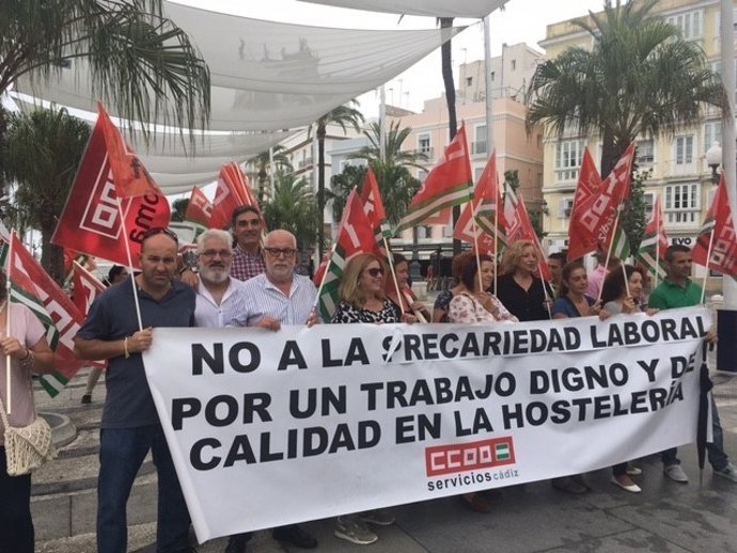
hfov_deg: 61.6
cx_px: 368
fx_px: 618
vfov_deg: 48.3
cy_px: 276
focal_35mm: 29
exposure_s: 1/519
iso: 25
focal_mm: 4.15
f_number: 2.2
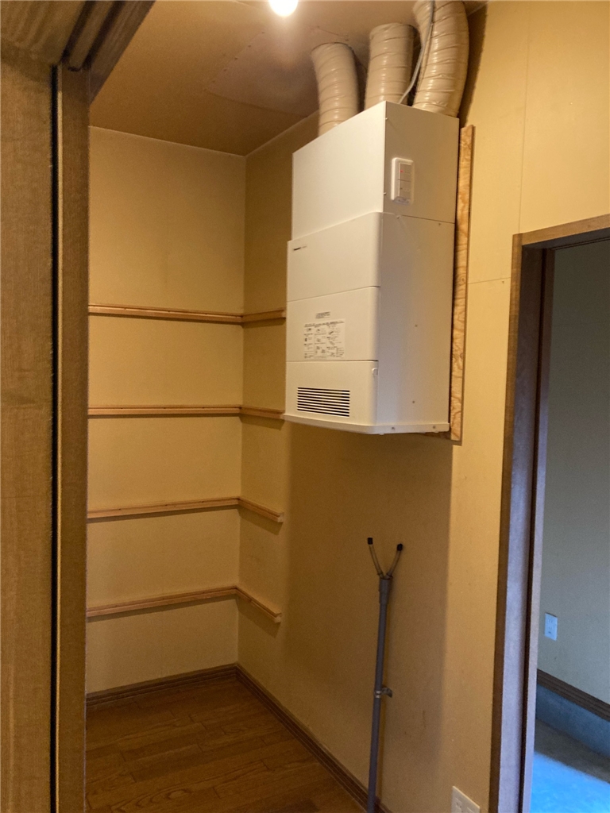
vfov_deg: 63.4
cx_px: 305
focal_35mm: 28
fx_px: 658
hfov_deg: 49.7
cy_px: 406
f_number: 1.8
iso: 400
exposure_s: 1/33
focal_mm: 3.99
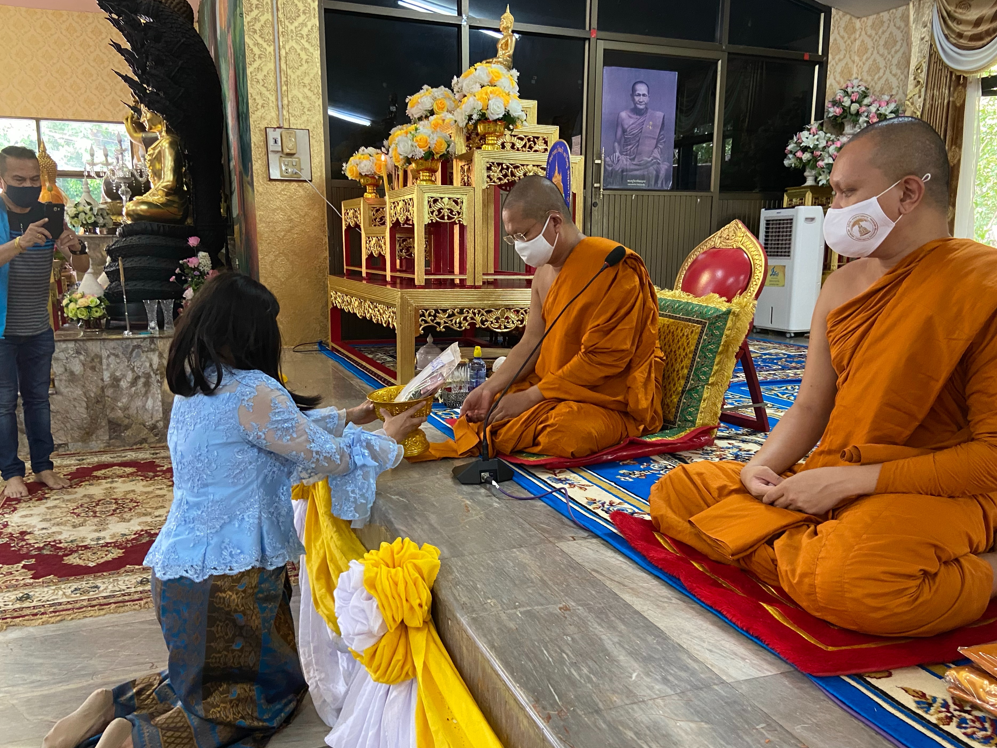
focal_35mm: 28
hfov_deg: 63.4
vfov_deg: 49.7
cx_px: 495
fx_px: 806
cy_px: 401
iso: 320
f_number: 1.8
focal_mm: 4.25
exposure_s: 1/50
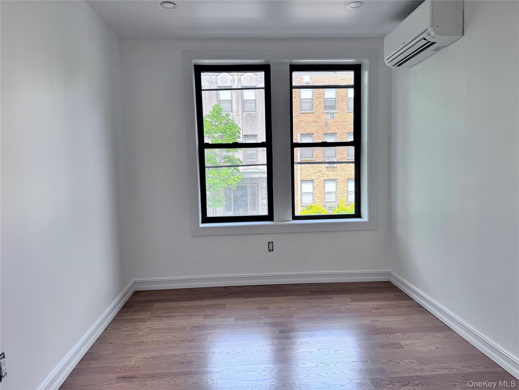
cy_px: 195
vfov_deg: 56.8
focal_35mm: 24
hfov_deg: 71.6
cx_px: 260
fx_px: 360
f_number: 1.78
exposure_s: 1/273
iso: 80
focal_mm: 6.76
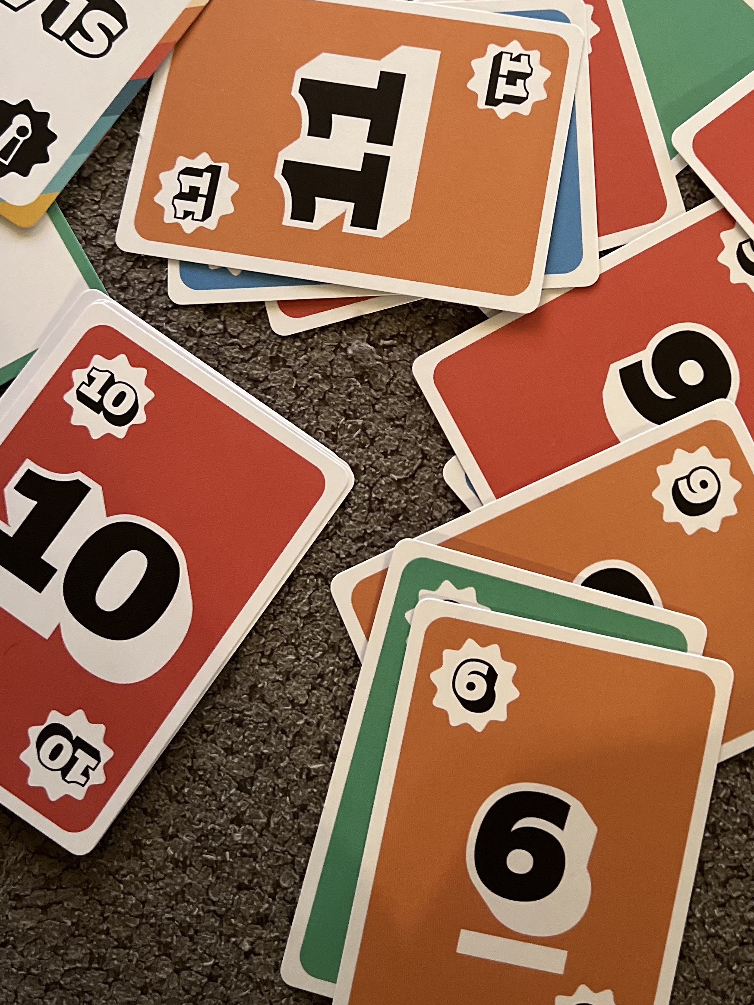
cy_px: 323
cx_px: 488
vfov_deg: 41.5
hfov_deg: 32.0
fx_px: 1307
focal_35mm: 45
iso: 500
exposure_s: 1/53
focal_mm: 5.7
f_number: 1.5
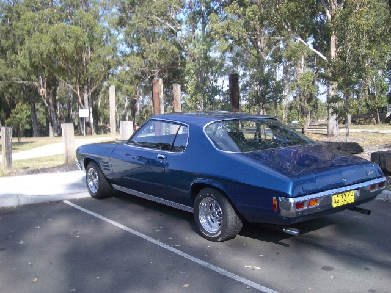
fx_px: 463
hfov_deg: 45.8
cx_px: 196
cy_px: 146
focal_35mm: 41
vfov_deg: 35.1
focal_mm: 6.8
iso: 50
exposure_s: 1/400
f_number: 2.8
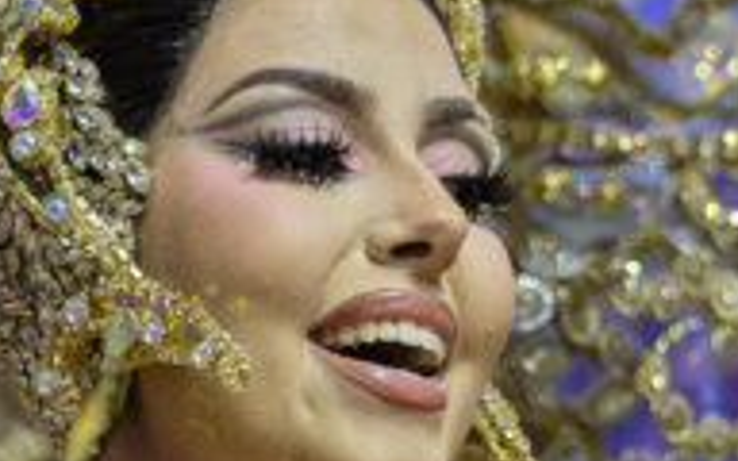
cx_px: 450
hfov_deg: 2.7
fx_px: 15869
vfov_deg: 1.7
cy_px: 275
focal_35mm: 789
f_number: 2.8
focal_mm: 124.3
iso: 1250
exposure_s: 1/400
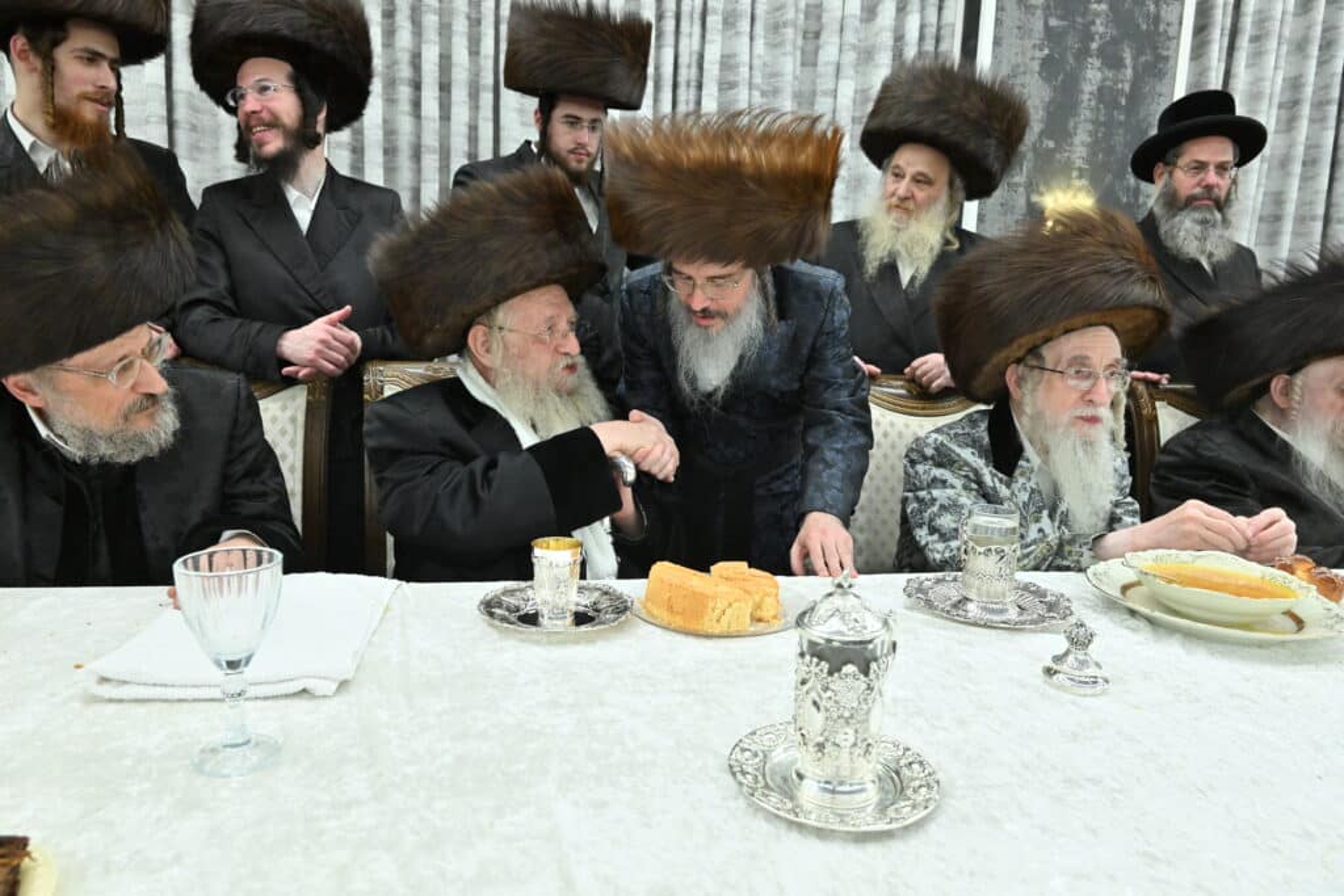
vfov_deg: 53.1
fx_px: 896
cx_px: 672
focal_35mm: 24
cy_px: 448
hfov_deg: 73.7
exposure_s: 1/250
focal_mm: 24
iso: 4000
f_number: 6.3
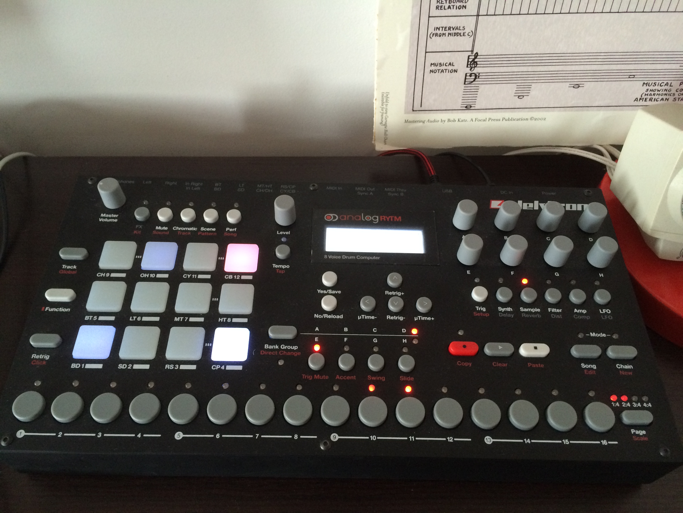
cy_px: 256
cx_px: 342
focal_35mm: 29
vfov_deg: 48.2
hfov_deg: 61.7
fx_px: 572
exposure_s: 1/30
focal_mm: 4.15
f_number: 2.2
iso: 200
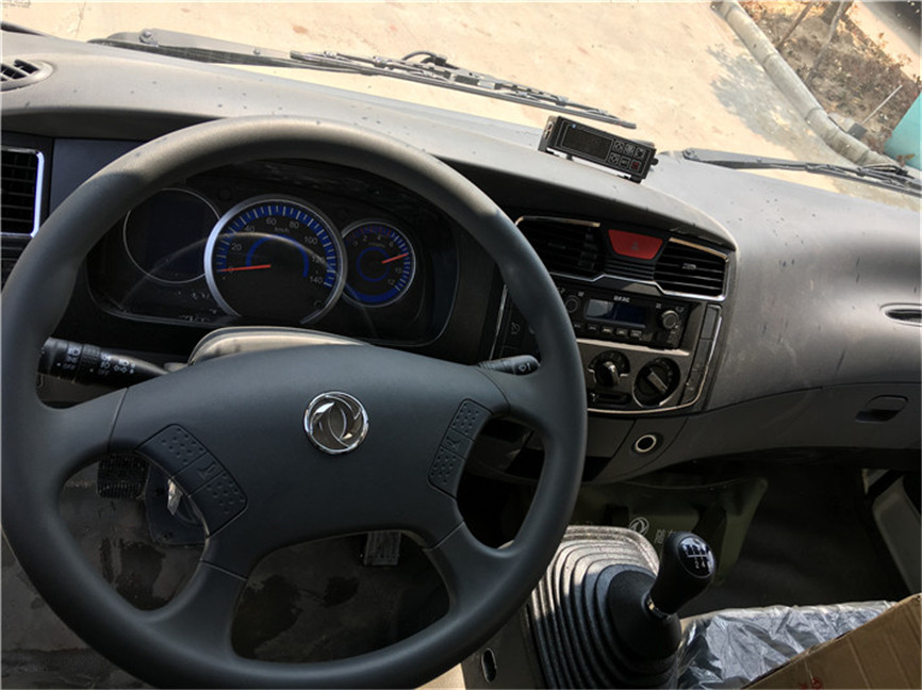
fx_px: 772
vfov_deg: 48.2
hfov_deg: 61.7
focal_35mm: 29
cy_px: 345
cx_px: 461
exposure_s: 1/478
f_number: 2.2
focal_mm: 4.15
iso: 25
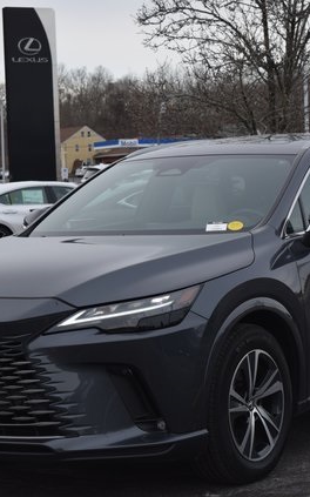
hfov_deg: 11.8
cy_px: 250
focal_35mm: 111
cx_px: 181
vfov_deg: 18.8
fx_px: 1502
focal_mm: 48
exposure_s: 1/1000
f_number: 5.3
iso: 400
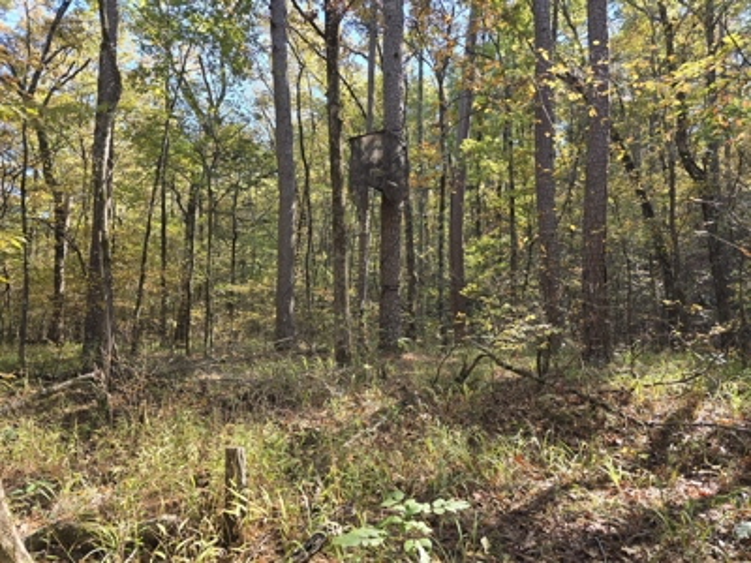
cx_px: 376
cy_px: 282
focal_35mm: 23
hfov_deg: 73.9
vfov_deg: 58.9
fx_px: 499
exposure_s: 1/180
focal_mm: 6.3
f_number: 1.7
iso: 40
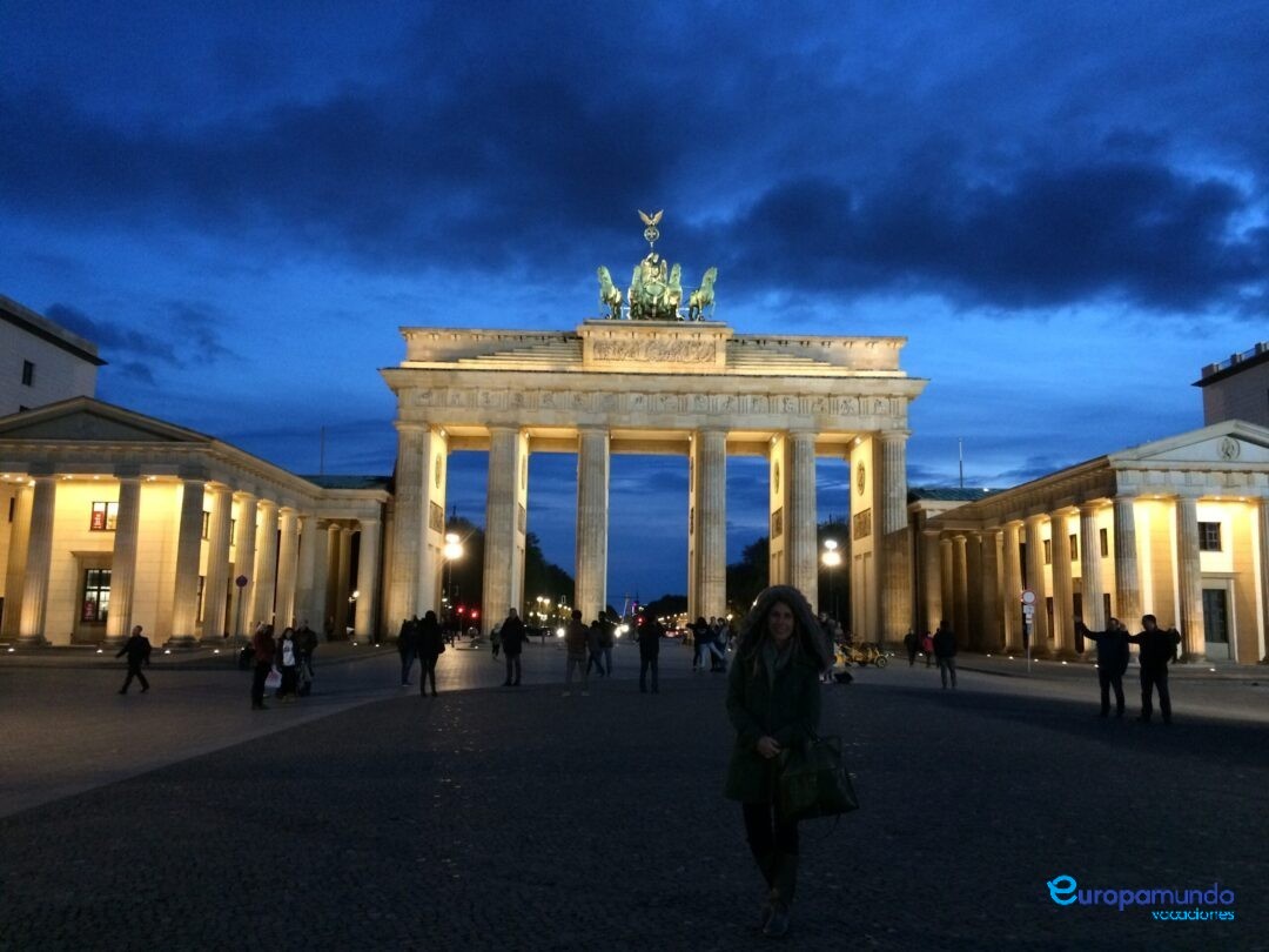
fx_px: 1063
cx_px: 634
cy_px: 476
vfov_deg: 48.2
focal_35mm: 29
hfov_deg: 61.7
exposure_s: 1/15
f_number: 2.2
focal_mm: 4.15
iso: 250
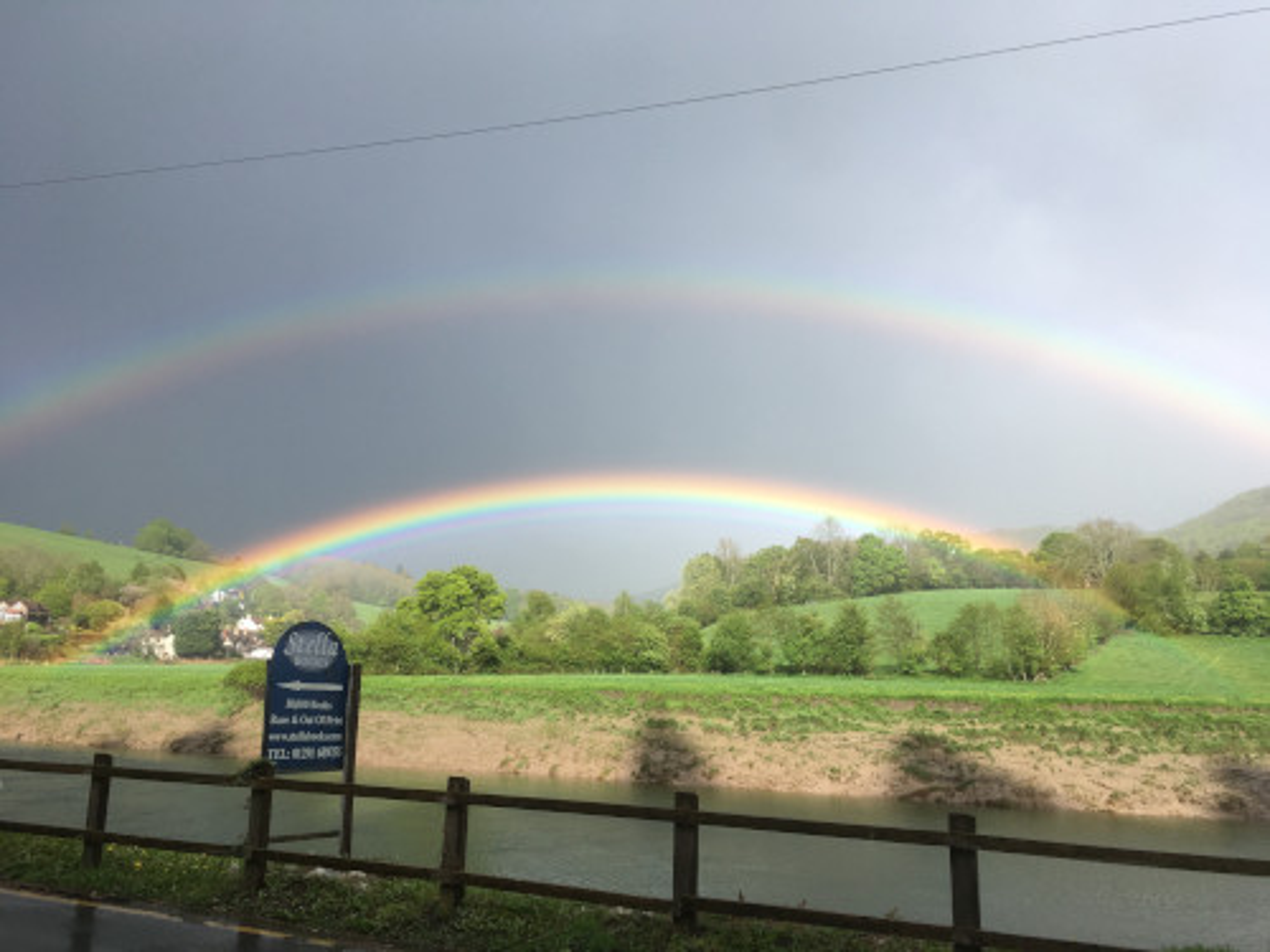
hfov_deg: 61.7
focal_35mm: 29
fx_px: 1064
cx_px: 635
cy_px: 476
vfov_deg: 48.2
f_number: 2.2
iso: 25
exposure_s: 1/1083
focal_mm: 4.15
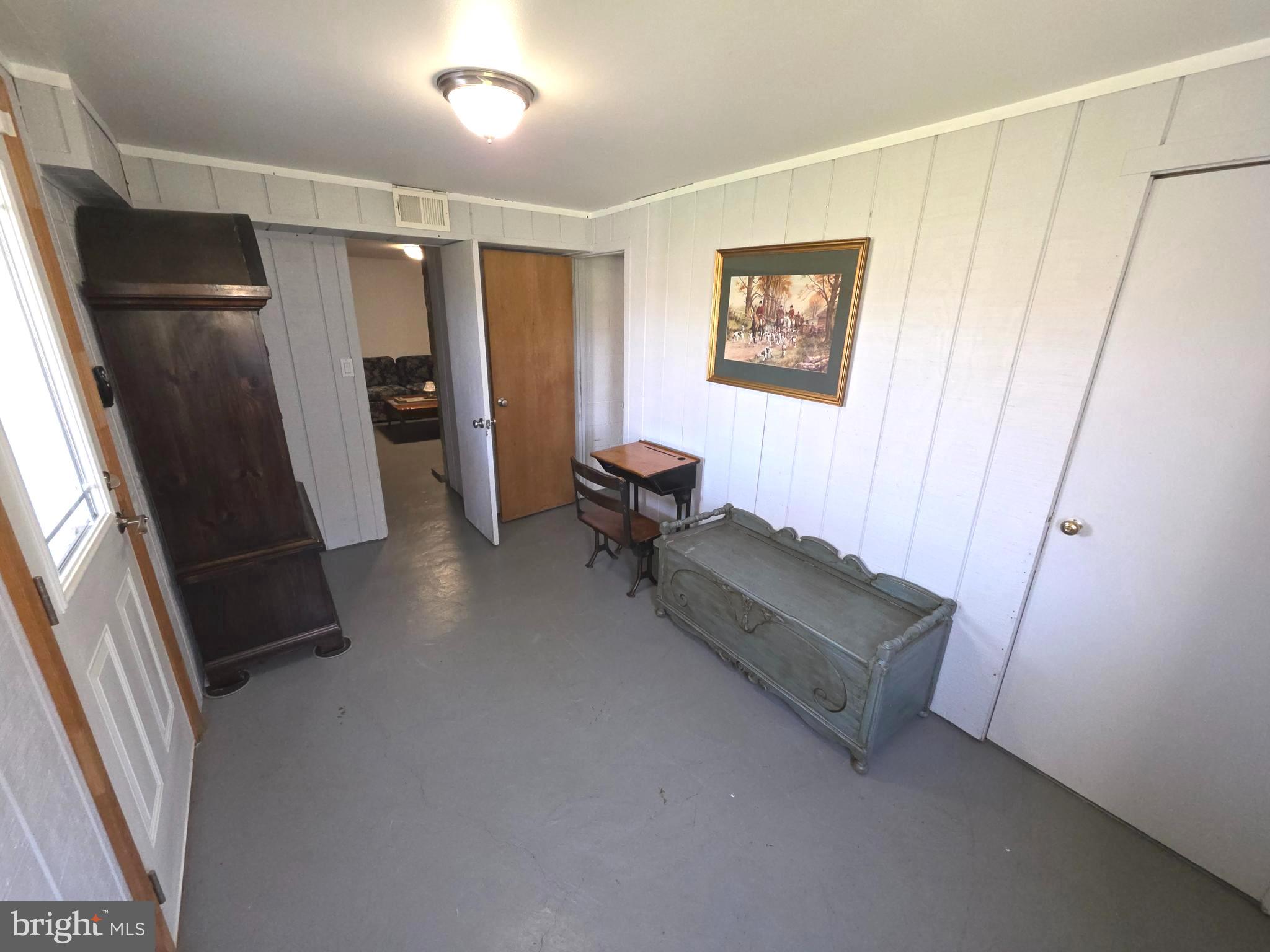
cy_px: 476
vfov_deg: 89.9
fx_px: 477
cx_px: 635
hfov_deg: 106.2
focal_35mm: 13
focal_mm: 2.2
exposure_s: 1/60
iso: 200
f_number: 1.9
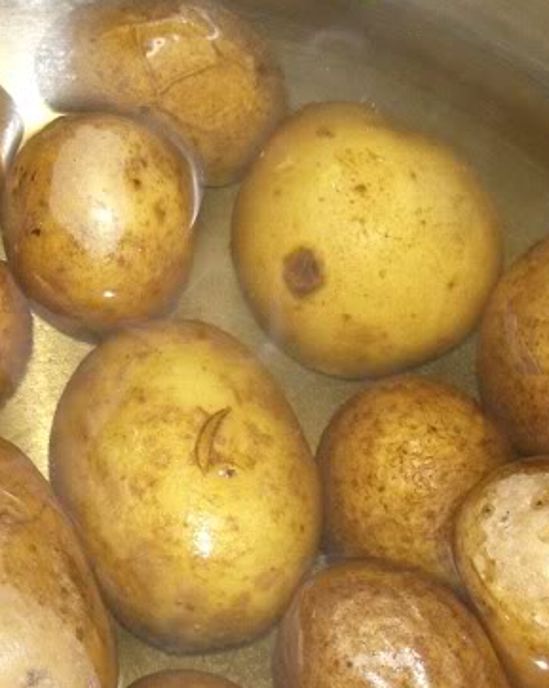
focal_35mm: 105
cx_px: 27
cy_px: 526
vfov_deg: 18.2
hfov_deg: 14.5
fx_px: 2135
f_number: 3.1
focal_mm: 6.3
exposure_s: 1/60
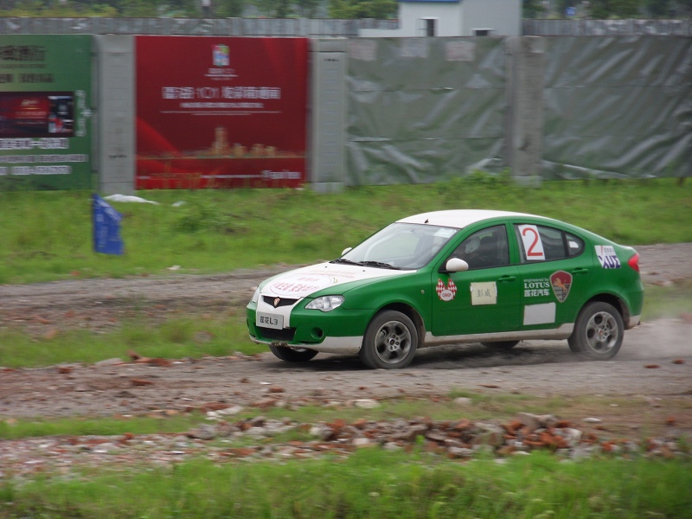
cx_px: 346
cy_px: 260
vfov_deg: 6.2
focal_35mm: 240
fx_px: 4798
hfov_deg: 8.2
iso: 80
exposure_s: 1/180
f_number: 5.8
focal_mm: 42
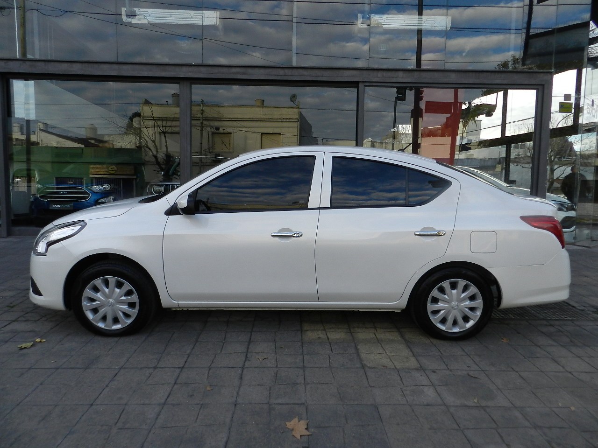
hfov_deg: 73.9
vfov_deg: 58.9
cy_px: 224
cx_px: 299
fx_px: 397
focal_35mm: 23
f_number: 3.4
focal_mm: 4
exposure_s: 1/400
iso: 160
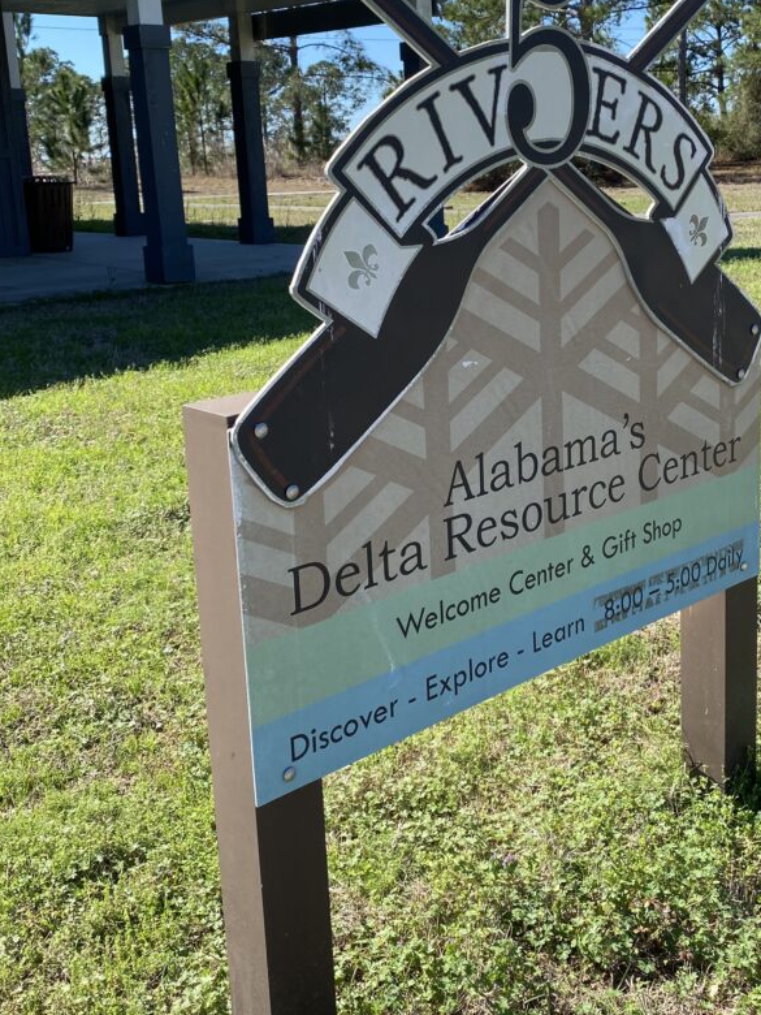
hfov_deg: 35.7
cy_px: 423
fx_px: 1172
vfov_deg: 46.6
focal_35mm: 40
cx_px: 494
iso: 32
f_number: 1.8
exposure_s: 1/1258
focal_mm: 4.25
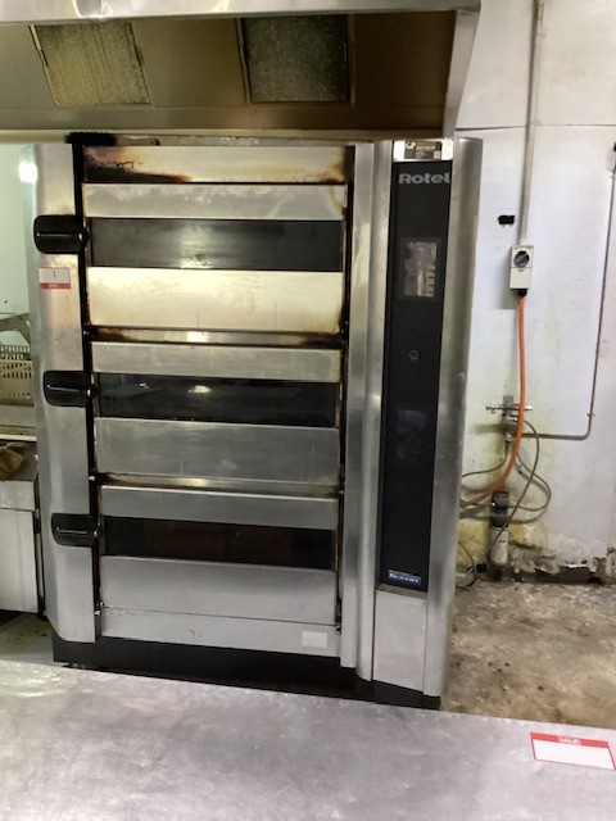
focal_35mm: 31
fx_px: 736
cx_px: 308
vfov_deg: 58.4
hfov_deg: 45.4
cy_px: 410
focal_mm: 3.3
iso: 500
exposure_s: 1/25
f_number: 2.4
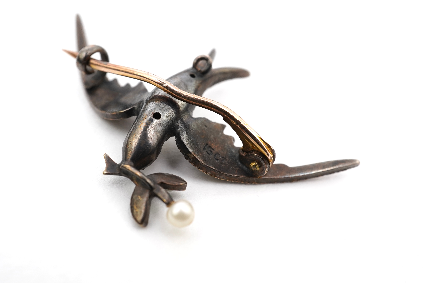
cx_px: 212
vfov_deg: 29.9
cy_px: 142
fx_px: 531
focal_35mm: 45
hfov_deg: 43.6
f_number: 18
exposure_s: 1/125
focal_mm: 30
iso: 500
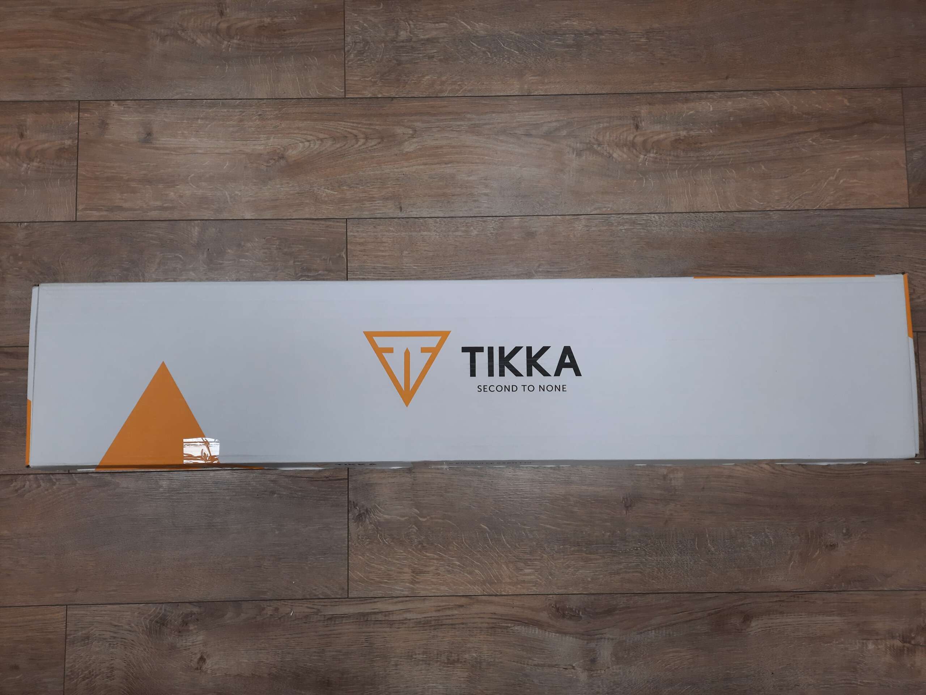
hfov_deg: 69.4
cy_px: 348
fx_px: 669
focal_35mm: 25
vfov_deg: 54.9
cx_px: 463
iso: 50
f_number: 2
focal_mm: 4.6
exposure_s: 1/50
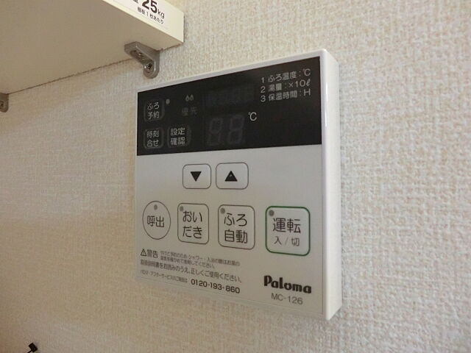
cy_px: 176
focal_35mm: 24
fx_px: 327
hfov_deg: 71.6
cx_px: 236
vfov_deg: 56.8
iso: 800
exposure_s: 1/50
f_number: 3.2
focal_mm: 4.3
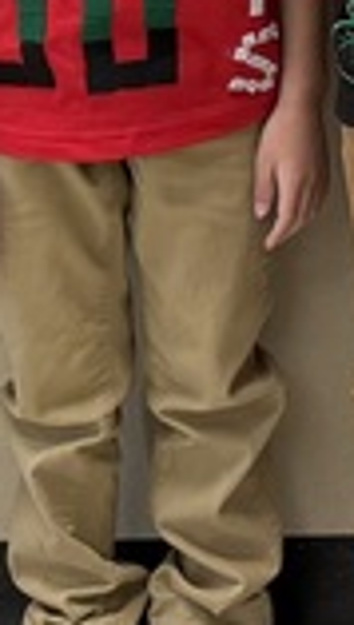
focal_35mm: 170
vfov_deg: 12.0
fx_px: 2820
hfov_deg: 6.7
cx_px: 947
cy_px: -346
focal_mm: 6.76
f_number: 1.78
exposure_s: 1/121
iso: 200
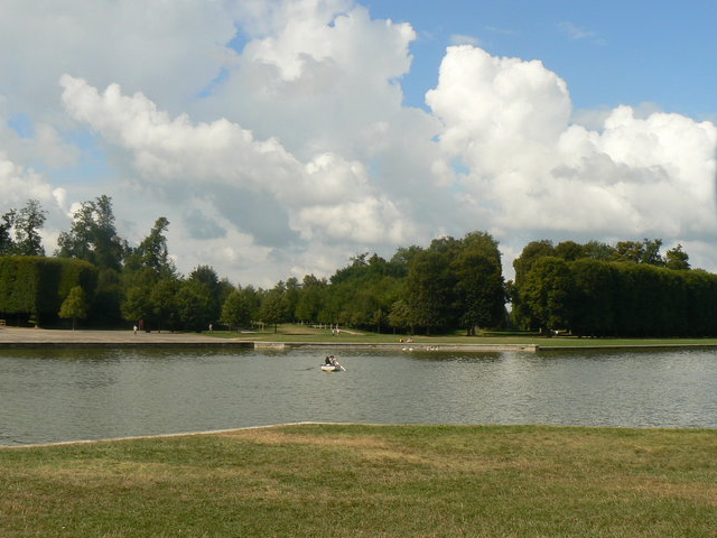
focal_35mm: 45
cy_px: 305
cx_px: 348
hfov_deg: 42.1
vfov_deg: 32.1
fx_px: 932
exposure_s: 1/400
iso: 80
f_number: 6.3
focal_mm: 6
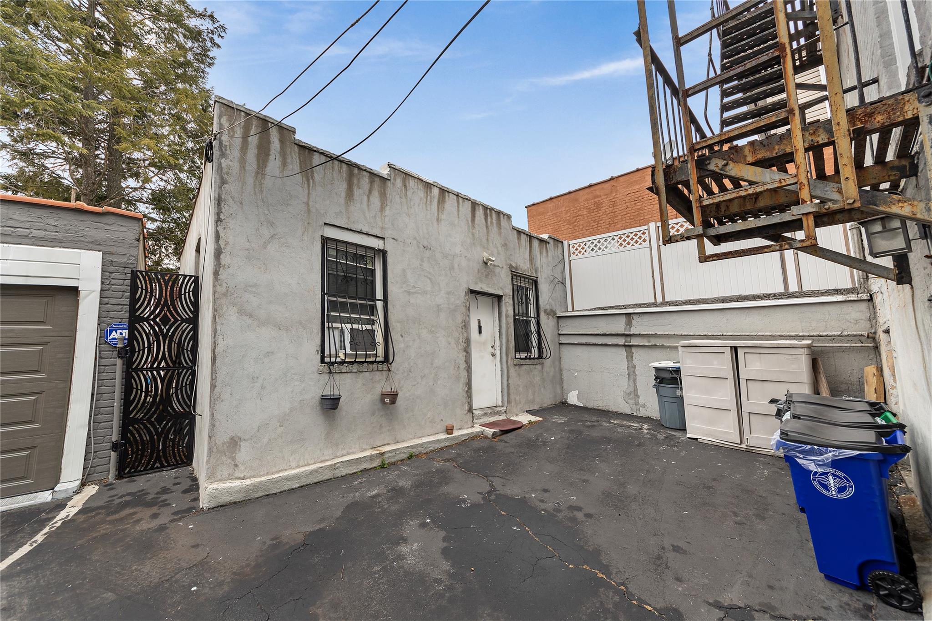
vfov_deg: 90.0
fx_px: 311
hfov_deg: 112.6
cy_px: 310
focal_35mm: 12
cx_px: 466
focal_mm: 8
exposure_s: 1/320
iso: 100
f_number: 8
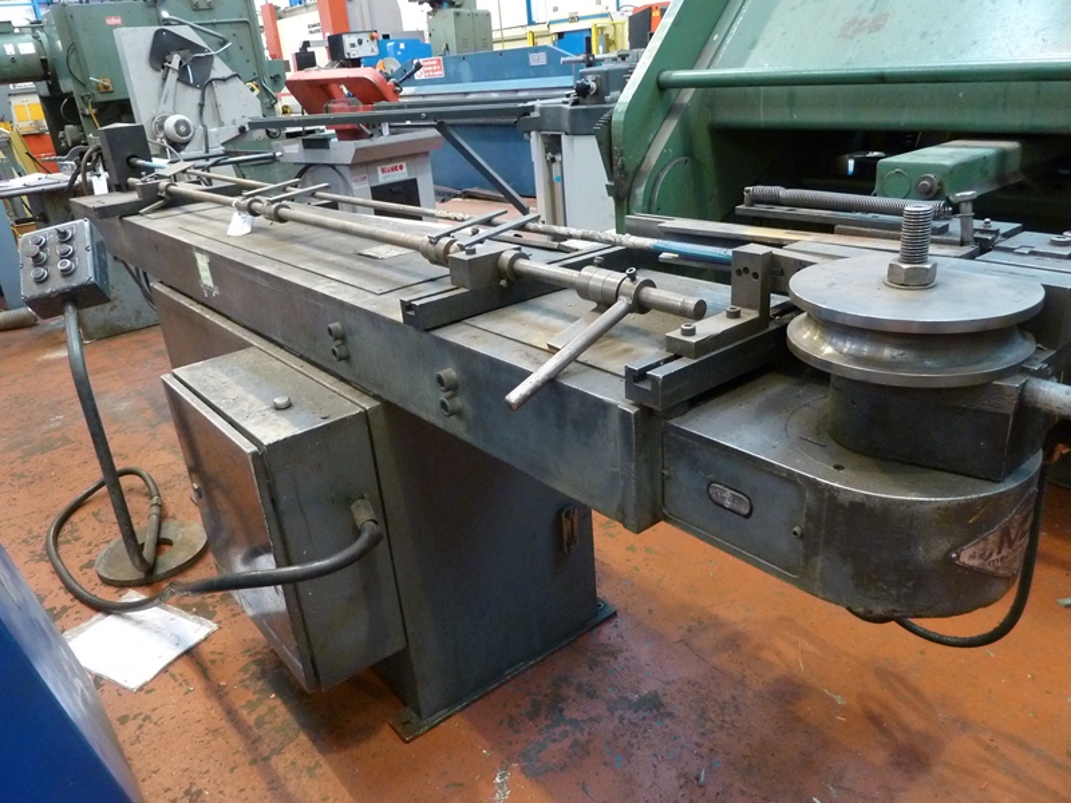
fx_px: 773
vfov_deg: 54.9
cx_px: 536
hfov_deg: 69.4
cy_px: 402
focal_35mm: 25
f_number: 3.3
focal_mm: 4.1
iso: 400
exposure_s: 1/6
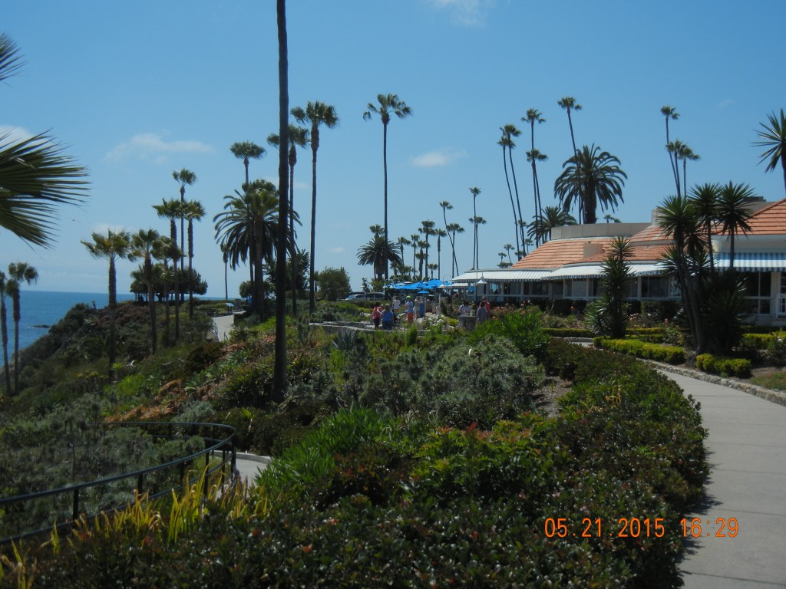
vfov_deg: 36.8
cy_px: 294
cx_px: 393
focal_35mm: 39
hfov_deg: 47.9
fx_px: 886
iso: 160
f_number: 7.4
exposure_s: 1/804
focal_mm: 7.1
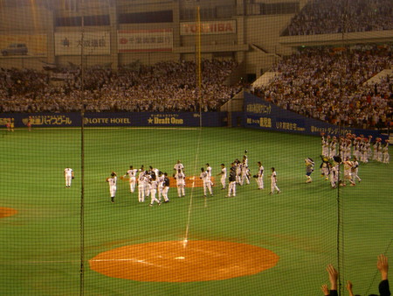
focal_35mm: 75
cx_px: 196
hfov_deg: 26.0
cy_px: 148
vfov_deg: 19.7
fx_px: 852
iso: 200
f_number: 4.2
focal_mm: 12.4
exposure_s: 1/80
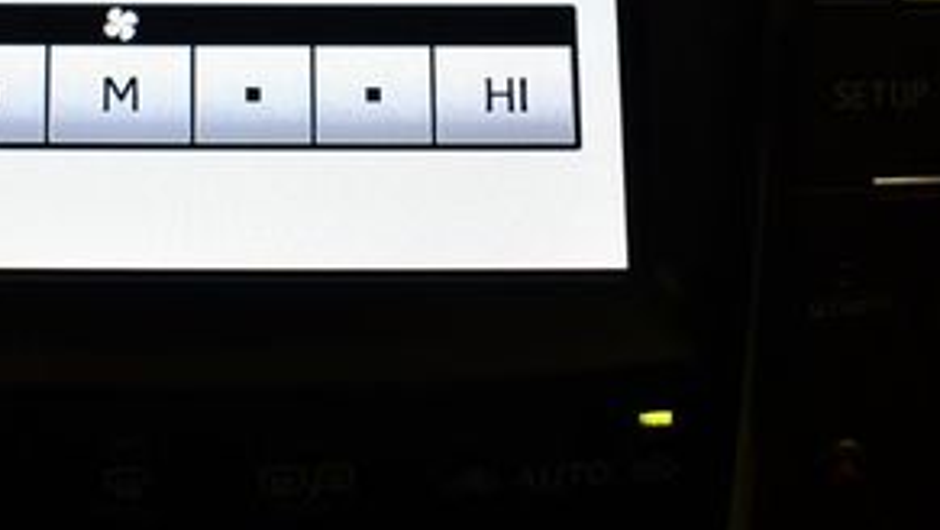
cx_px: 142
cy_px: -65
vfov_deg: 14.2
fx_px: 2070
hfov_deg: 25.0
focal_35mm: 83
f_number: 3.5
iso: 640
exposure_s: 1/250
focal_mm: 18
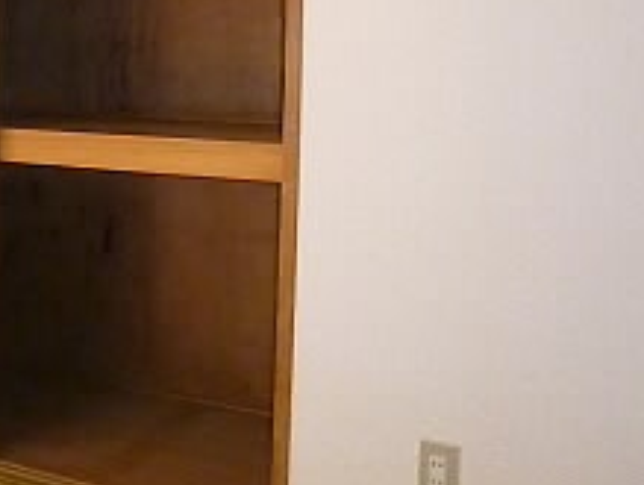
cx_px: 59
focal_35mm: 49
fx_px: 913
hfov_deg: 36.3
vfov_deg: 29.1
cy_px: 93
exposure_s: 1/60
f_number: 3.1
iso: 1600
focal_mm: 4.5
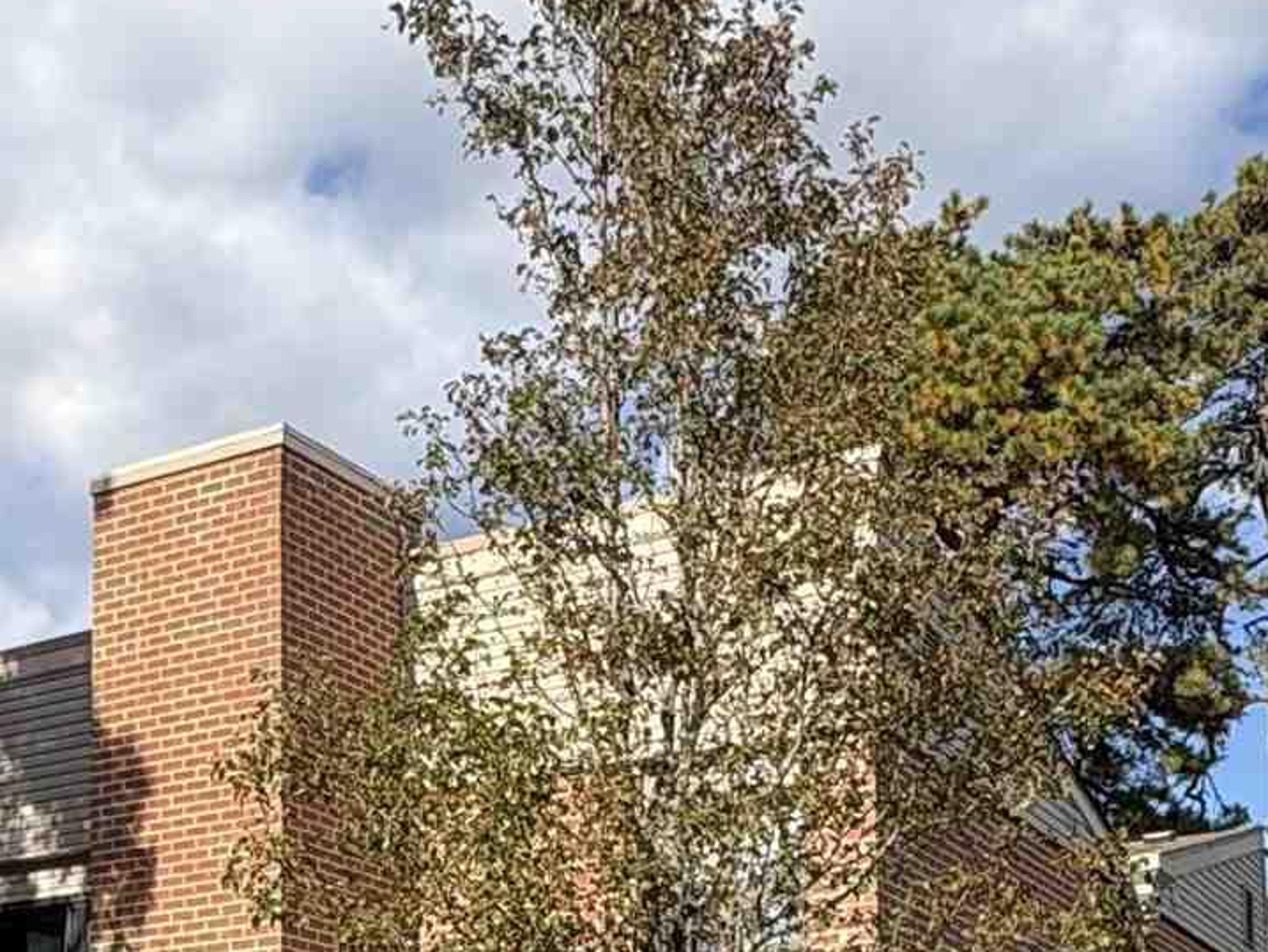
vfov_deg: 22.5
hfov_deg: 31.8
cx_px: 394
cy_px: 1141
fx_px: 2198
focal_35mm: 60
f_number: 2.2
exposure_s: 1/1299
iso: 40
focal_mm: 2.22
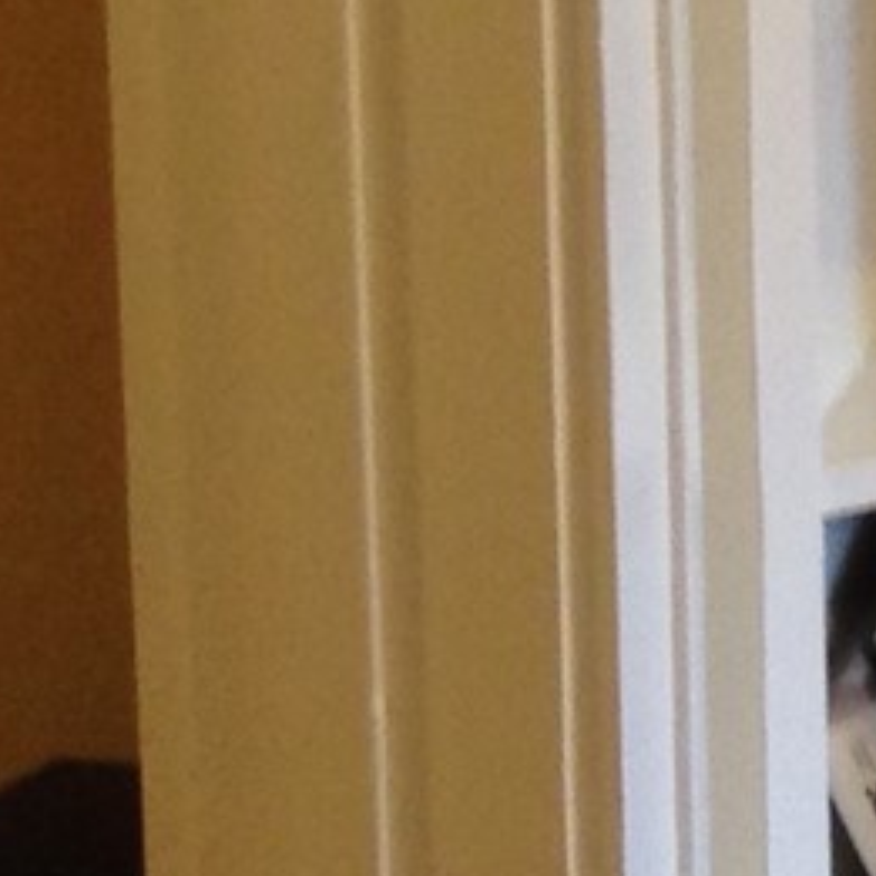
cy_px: -13
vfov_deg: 7.6
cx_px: 3185
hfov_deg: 6.5
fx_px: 6556
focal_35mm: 229
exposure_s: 1/20
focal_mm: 4.12
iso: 100
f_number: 2.4
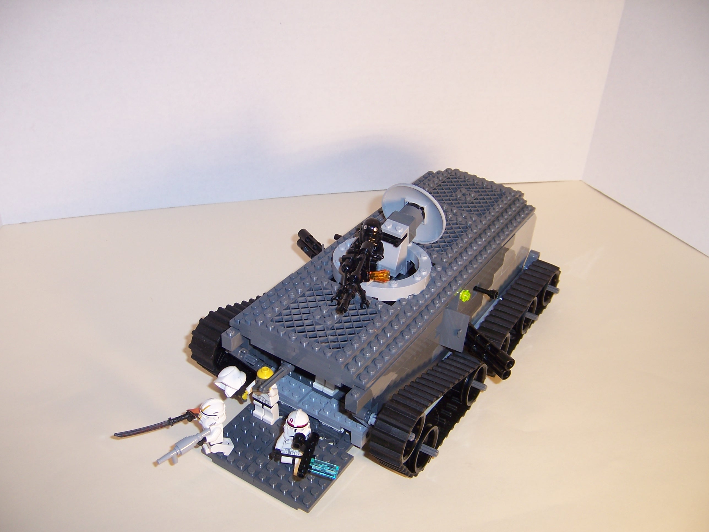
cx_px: 354
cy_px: 266
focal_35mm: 36
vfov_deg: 39.7
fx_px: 737
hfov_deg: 51.4
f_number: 2.8
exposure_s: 1/500
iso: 80
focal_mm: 6.2
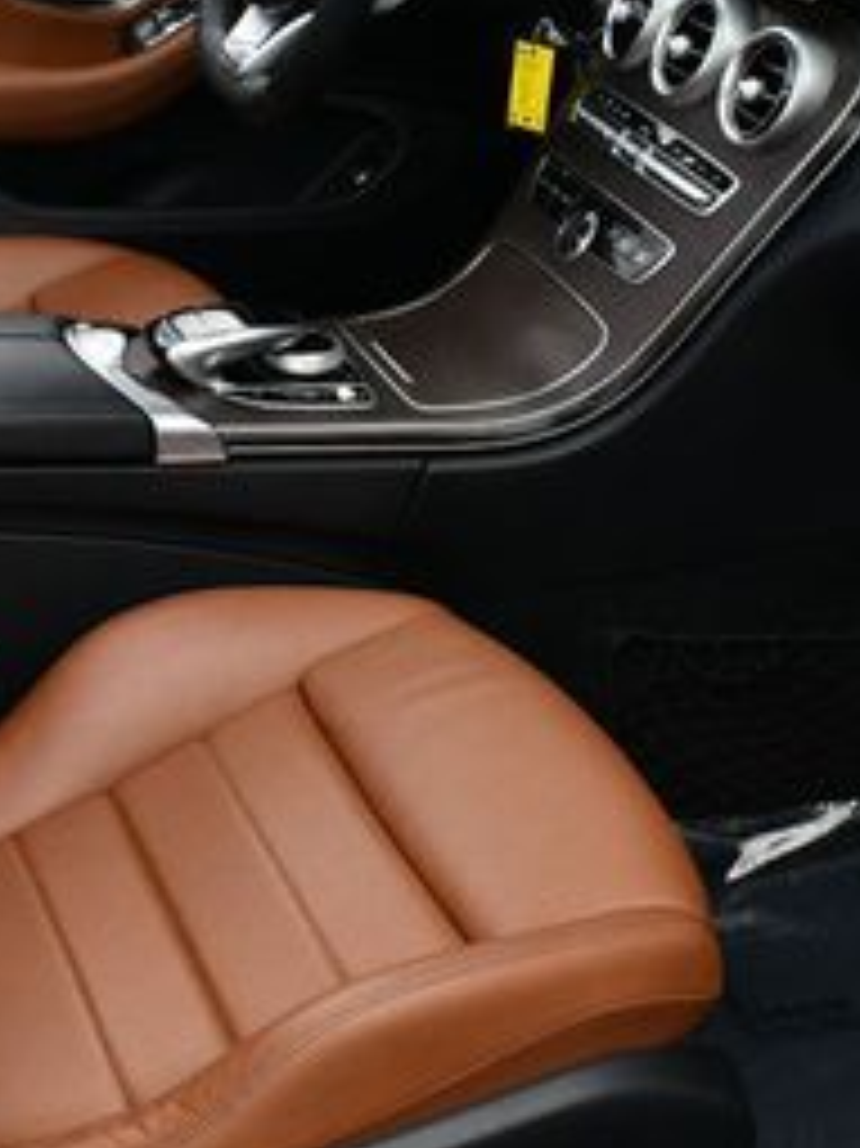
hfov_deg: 16.8
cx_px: 180
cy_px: 410
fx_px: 2884
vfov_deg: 22.4
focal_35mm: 87
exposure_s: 1/250
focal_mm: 18
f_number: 5.6
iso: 200
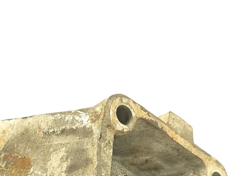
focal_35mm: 52
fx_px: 351
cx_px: 71
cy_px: 174
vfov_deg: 26.6
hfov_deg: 36.3
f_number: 1.89
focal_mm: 5.89
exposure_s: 1/100
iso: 250
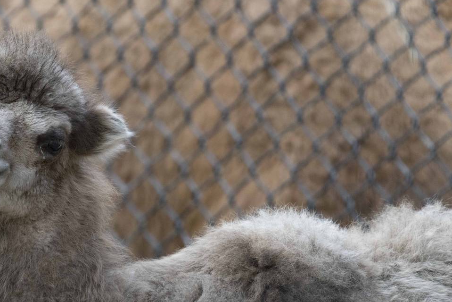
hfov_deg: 2.1
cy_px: 212
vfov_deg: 1.4
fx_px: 12257
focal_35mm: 976
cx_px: 114
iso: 1000
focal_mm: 390
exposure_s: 1/400
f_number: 5.6
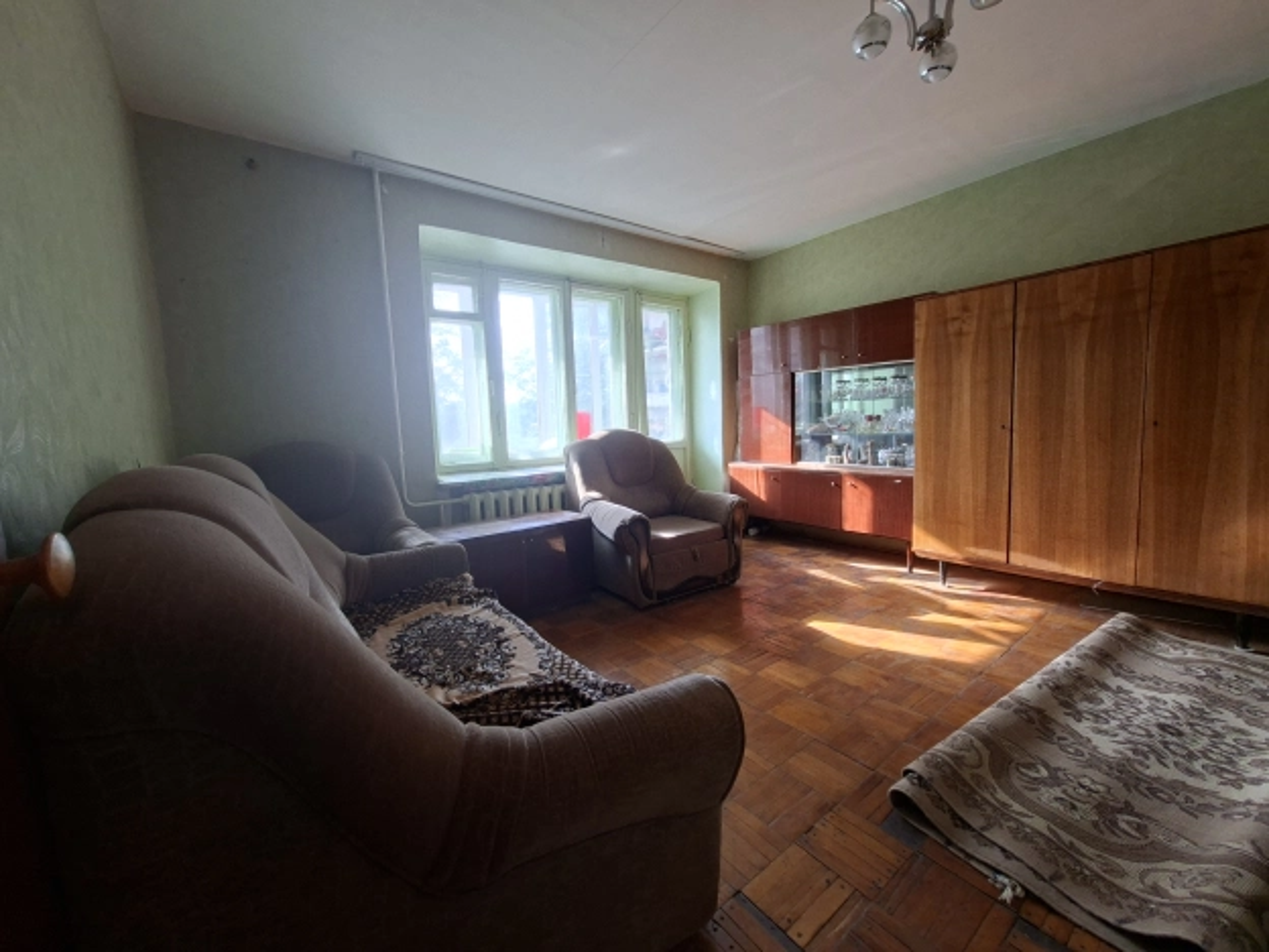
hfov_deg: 106.2
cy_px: 476
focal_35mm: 13
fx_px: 477
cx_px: 634
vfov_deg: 89.9
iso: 64
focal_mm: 1.74
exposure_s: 1/40
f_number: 2.2
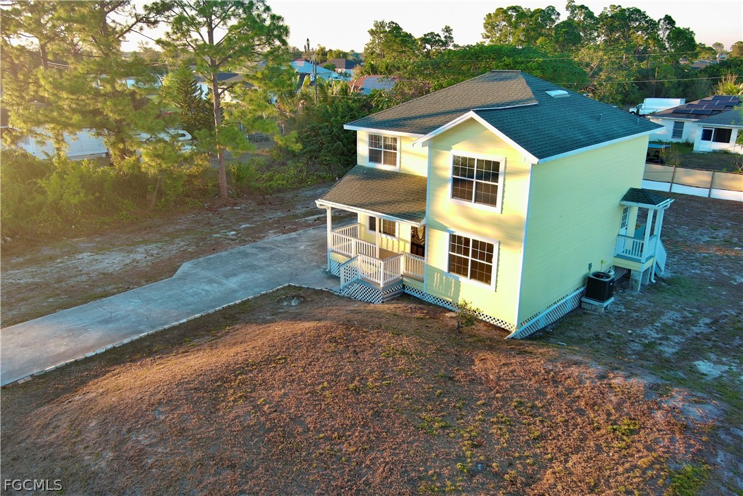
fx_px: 598
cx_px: 372
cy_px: 248
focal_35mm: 29
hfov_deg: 63.7
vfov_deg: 45.0
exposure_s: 1/154
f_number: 2.8
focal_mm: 10.57
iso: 100
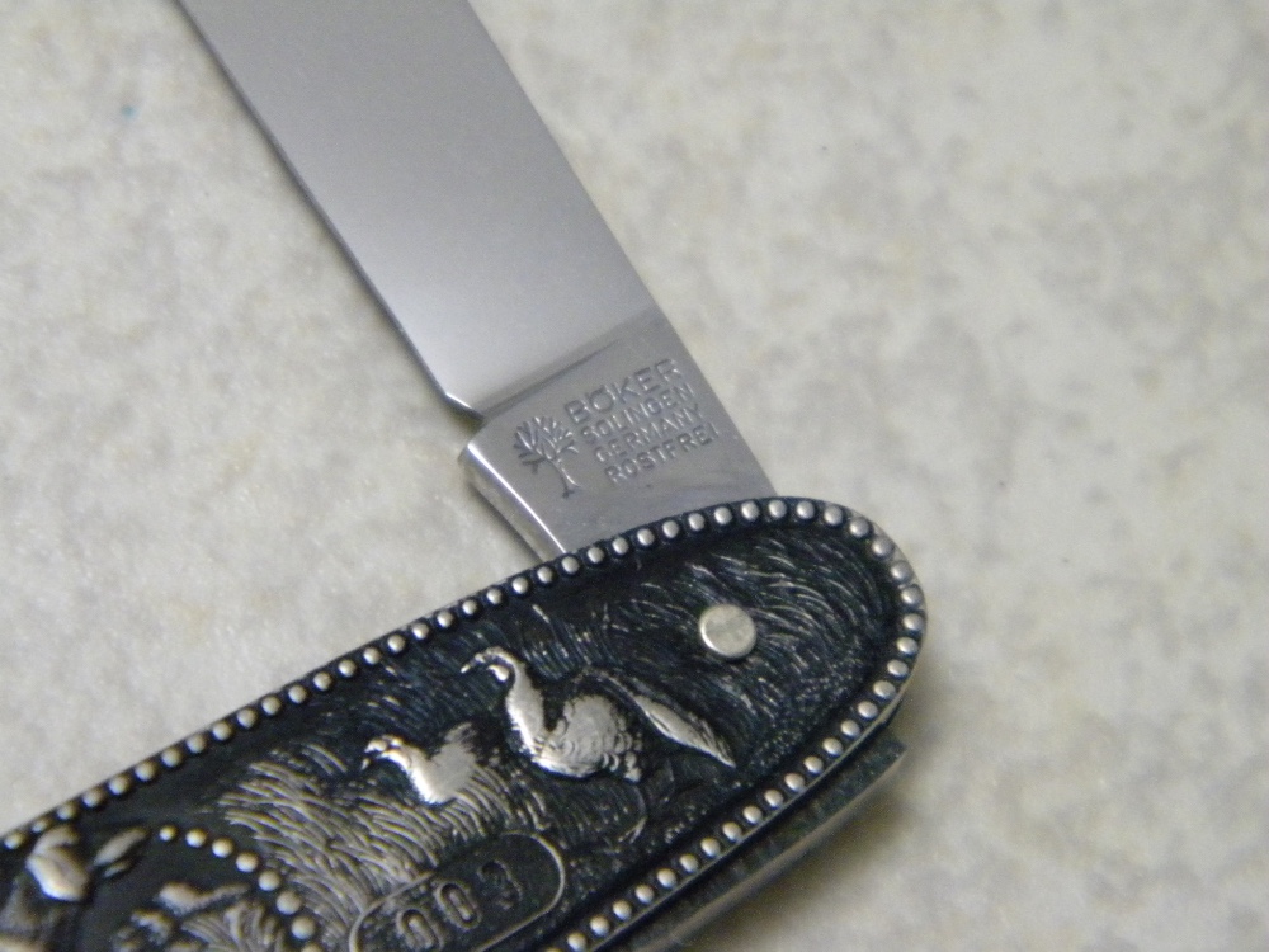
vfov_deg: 8.1
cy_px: 476
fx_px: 6709
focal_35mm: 183
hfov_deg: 10.8
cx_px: 634
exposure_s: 1/28.8
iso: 800
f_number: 5.2
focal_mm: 33.1
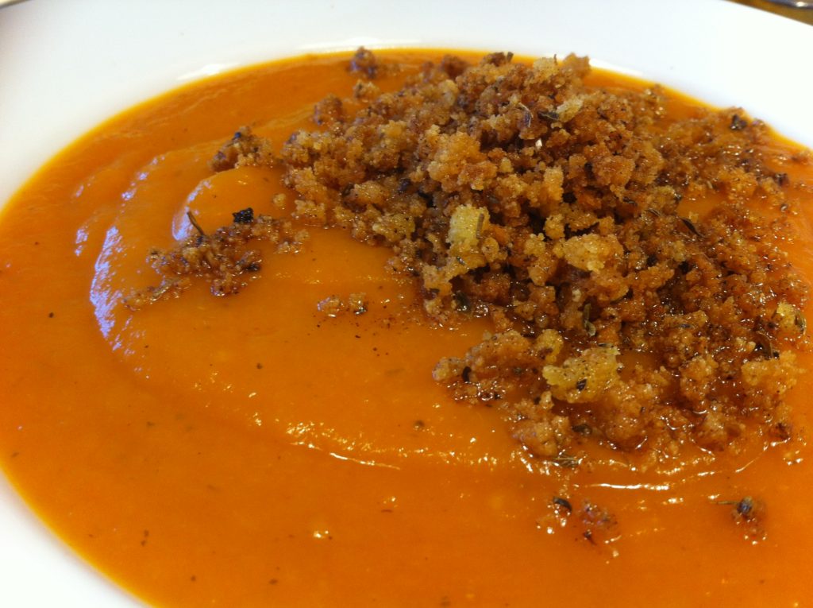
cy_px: 304
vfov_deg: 40.6
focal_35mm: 35
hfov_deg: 52.7
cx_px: 406
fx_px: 821
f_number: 2.8
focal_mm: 3.85
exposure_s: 1/30
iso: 80
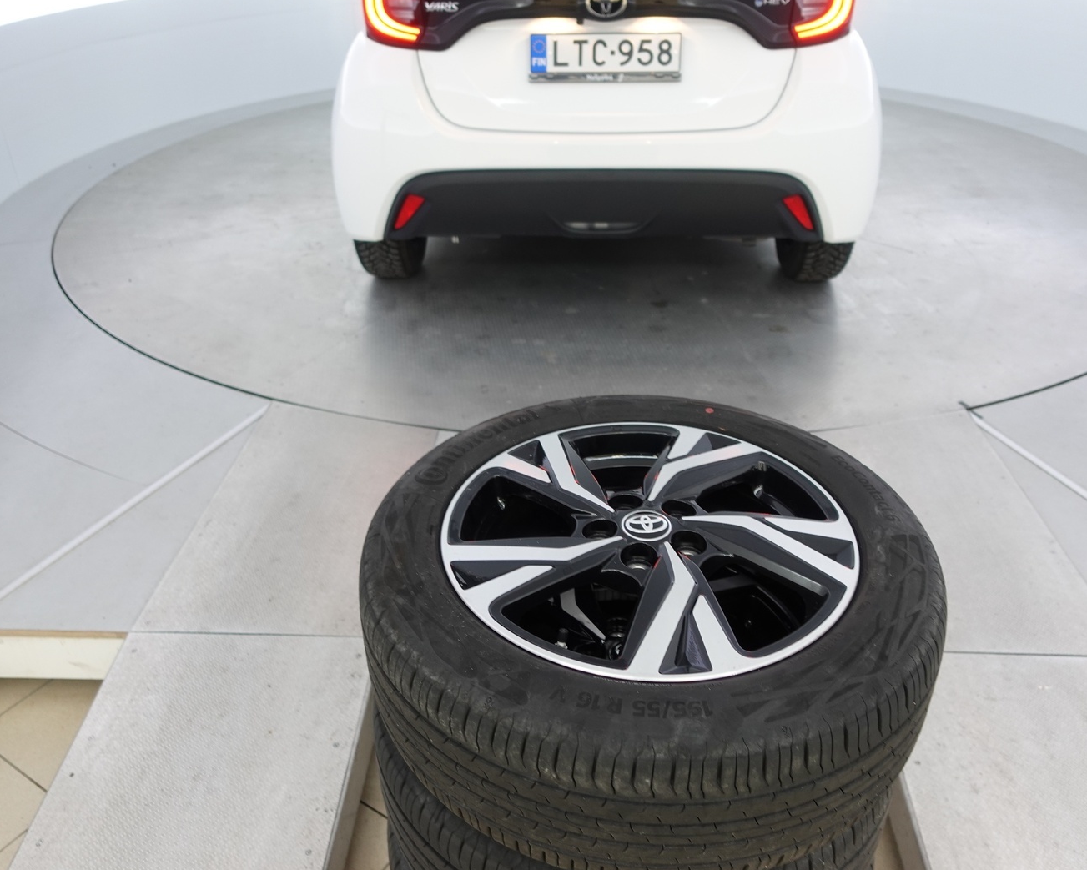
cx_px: 545
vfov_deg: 51.5
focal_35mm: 28
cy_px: 428
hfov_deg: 62.2
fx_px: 901
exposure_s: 1/30
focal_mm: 9.4
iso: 160
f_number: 1.8
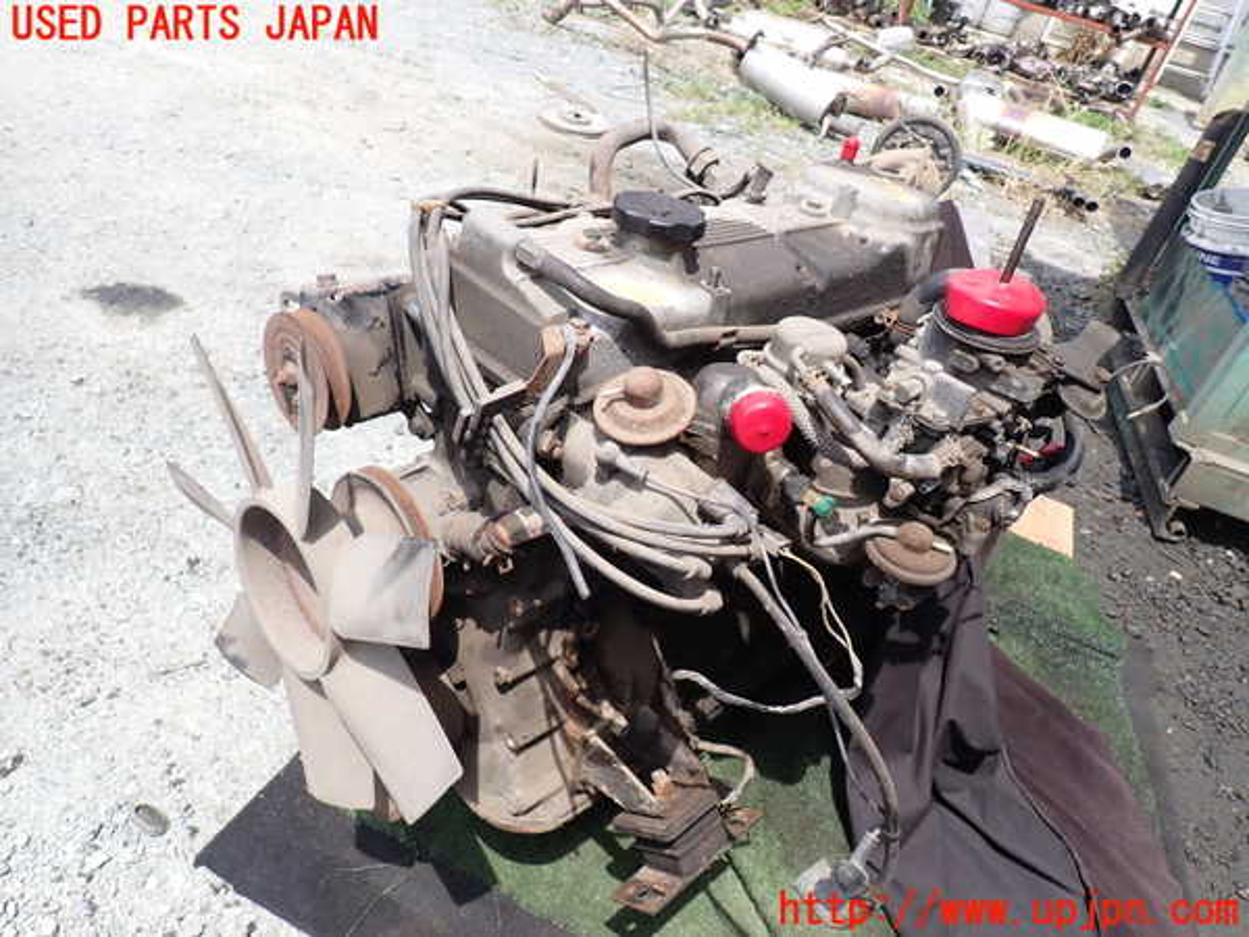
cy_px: 468
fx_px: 902
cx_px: 624
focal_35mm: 25
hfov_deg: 69.4
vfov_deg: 54.9
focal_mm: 4.5
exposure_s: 1/640
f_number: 2.8
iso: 100
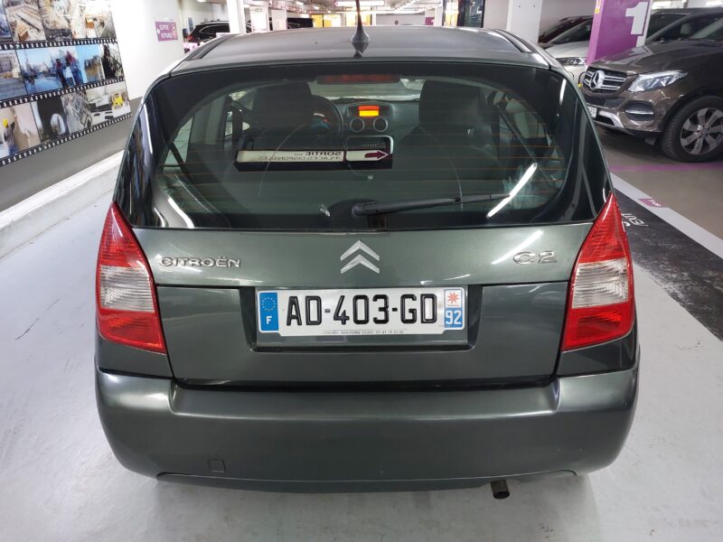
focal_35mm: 25
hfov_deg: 69.4
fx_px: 522
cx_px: 362
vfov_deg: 54.9
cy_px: 271
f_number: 1.8
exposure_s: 1/50
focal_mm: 5.23
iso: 400
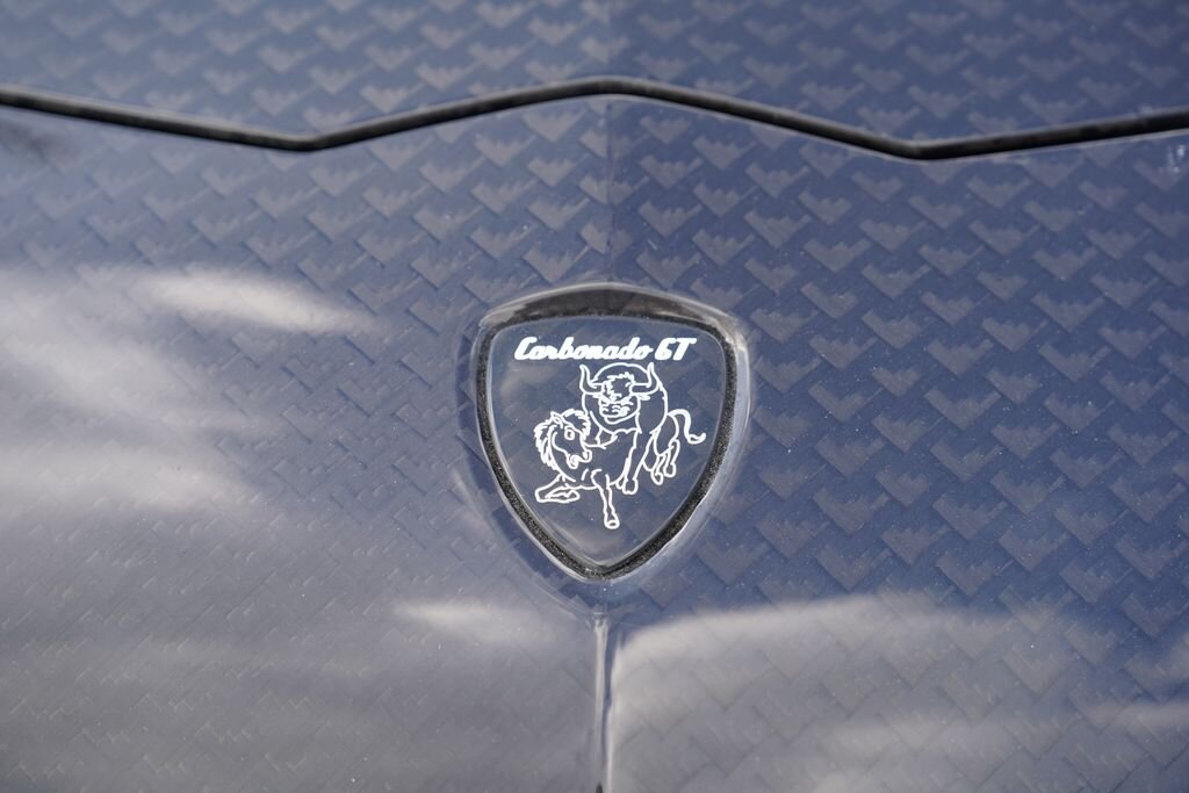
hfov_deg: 28.8
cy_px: 396
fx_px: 2312
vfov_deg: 19.5
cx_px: 594
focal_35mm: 70
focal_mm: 70
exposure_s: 1/160
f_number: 4
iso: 125
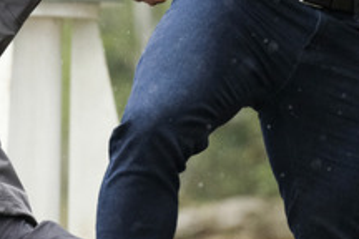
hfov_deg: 2.7
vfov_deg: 1.8
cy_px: 18
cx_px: 33
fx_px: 7558
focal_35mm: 758
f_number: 2.8
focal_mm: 140
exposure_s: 1/1000
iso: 2500
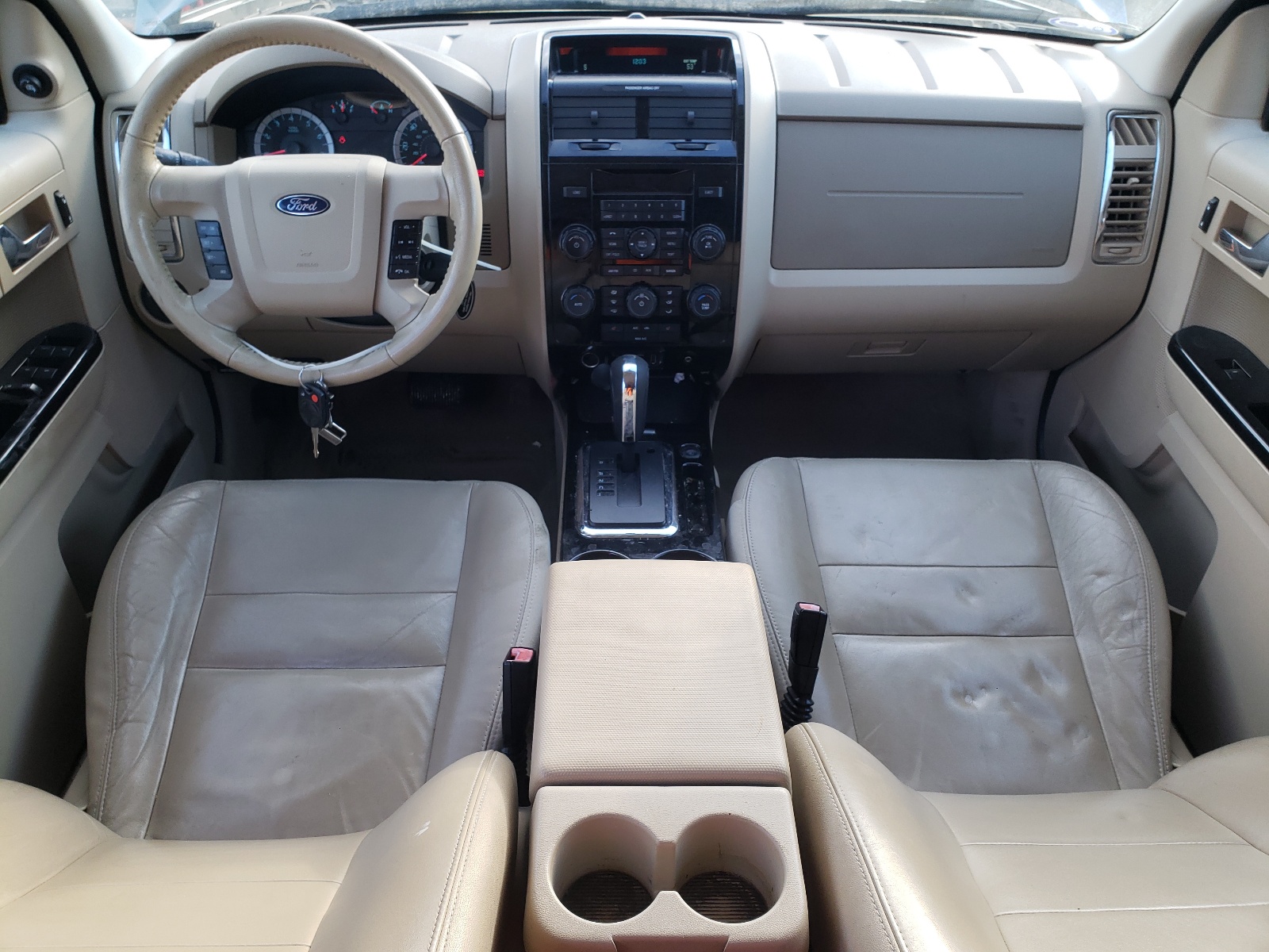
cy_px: 476
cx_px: 634
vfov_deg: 53.1
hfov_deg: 67.3
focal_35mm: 26
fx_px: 953
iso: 55
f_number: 1.5
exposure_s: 1/50
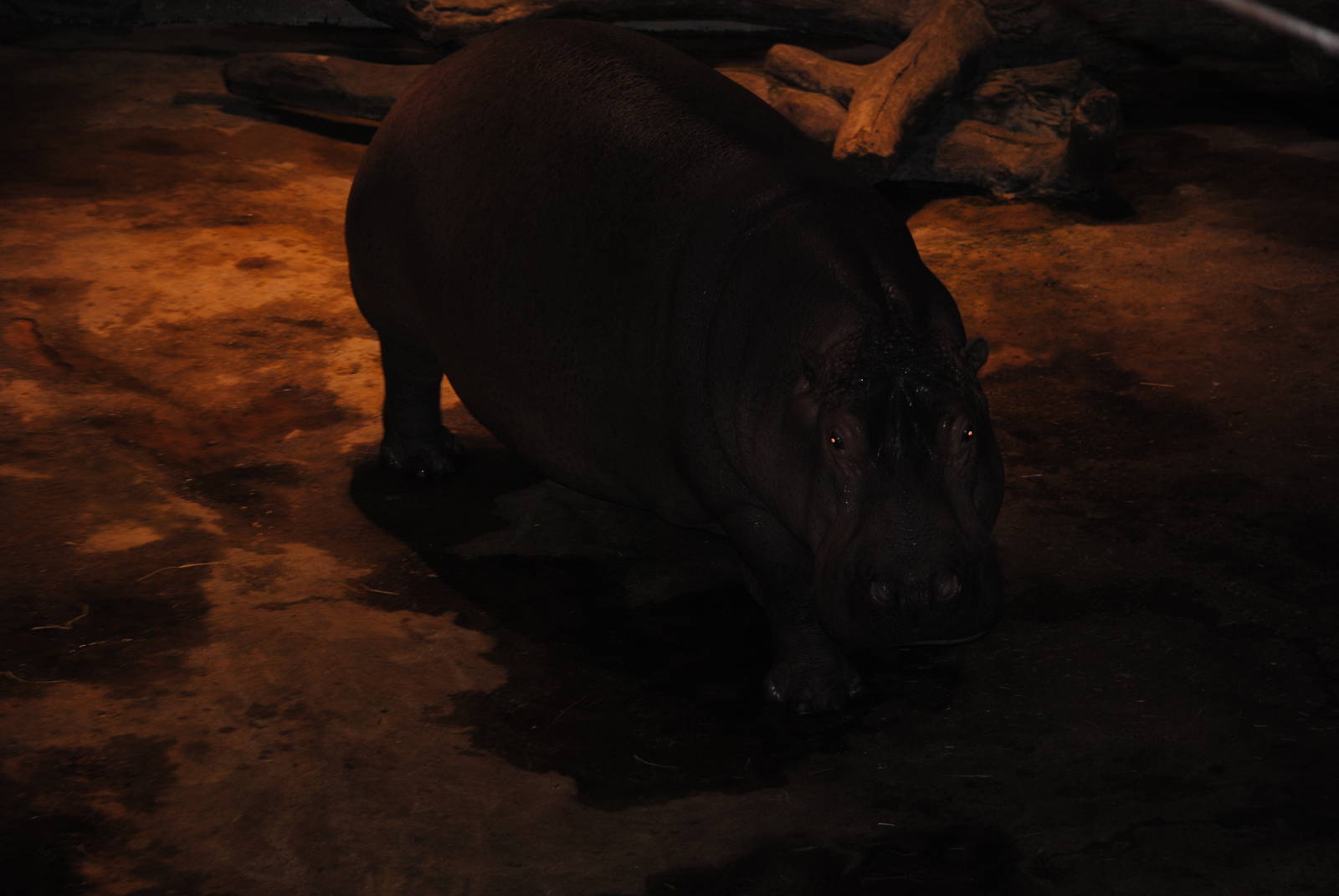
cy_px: 448
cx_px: 670
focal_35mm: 128
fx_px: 4748
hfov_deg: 16.1
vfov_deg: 10.8
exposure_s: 1/60
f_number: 4.5
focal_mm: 85
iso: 200
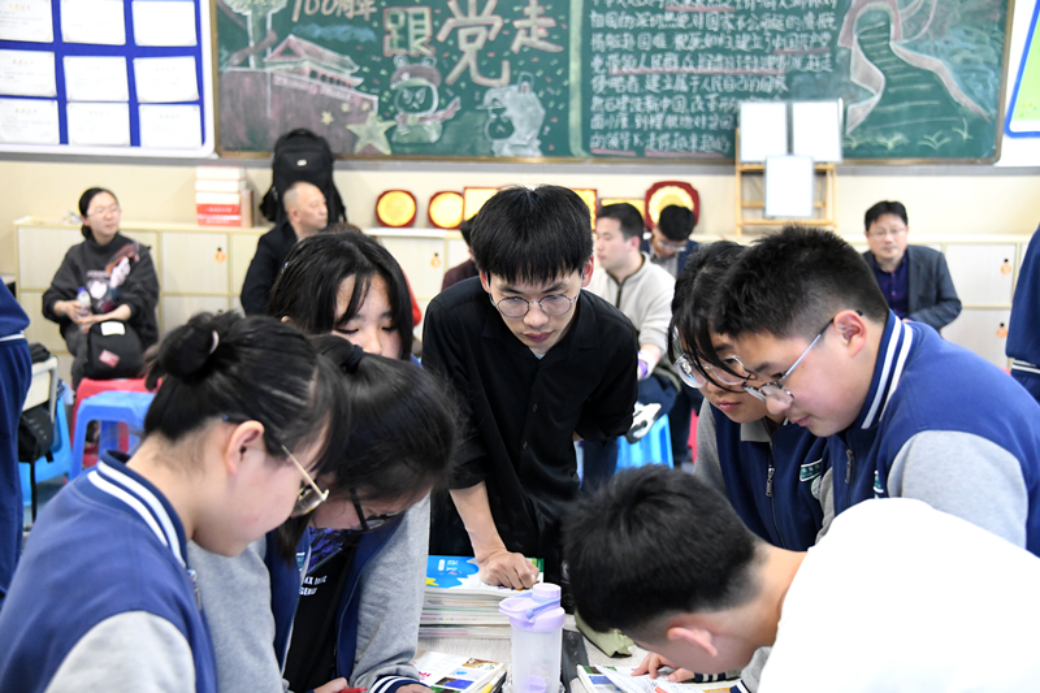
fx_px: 1617
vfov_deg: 24.2
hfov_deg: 35.6
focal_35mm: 56
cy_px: 346
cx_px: 520
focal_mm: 56
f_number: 4.5
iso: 10000
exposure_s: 1/160
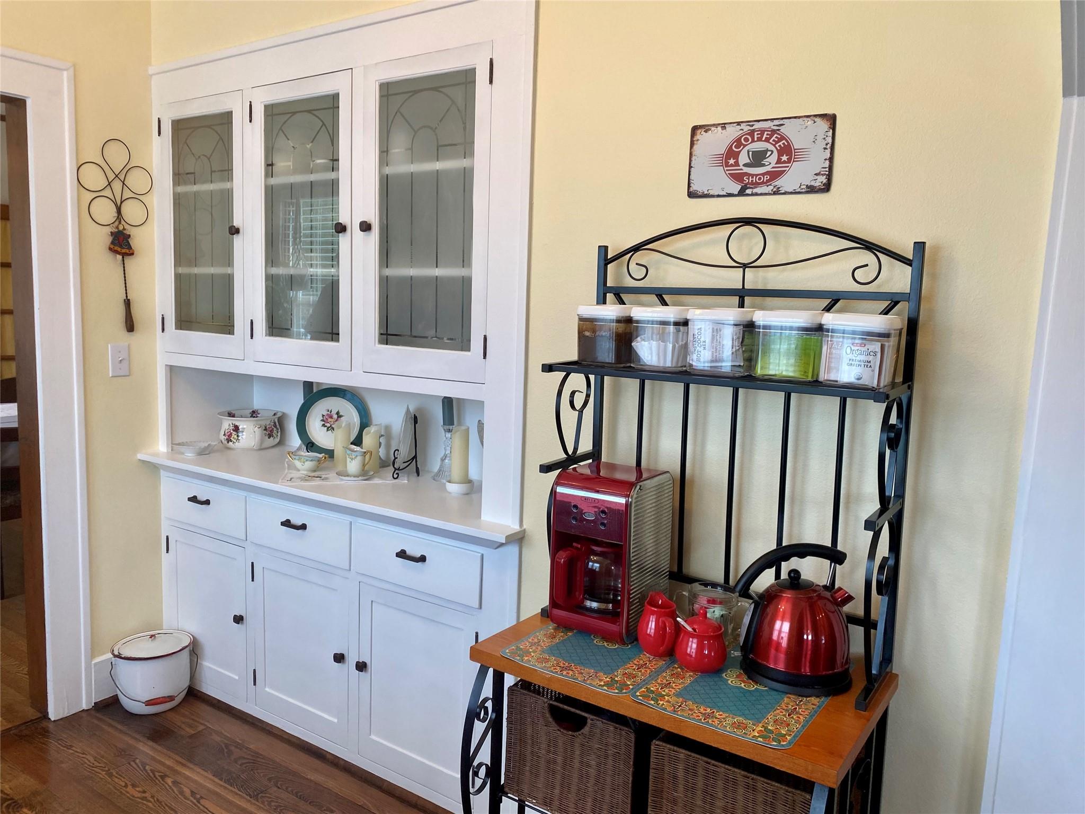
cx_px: 542
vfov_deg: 53.1
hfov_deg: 67.3
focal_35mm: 26
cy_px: 407
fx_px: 815
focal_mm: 4.25
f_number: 1.8
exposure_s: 1/120
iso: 125
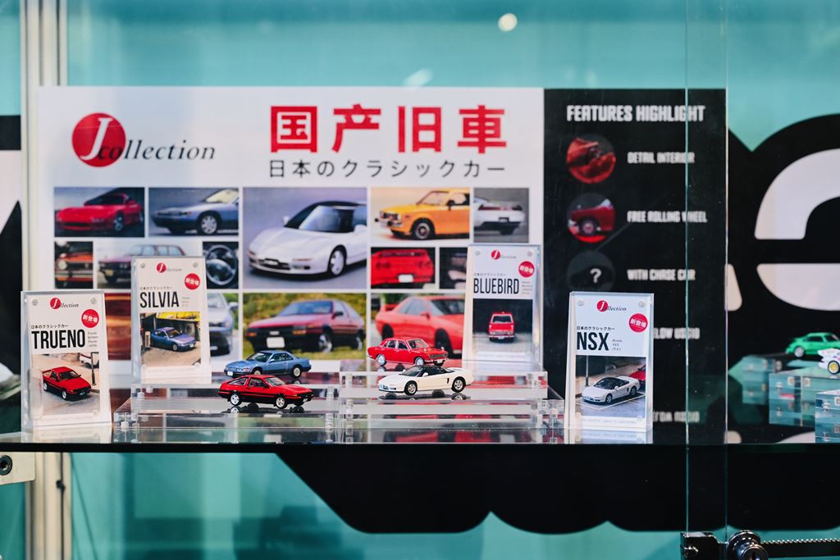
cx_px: 420
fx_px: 1633
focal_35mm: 70
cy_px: 280
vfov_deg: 19.5
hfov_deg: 28.8
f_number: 5.6
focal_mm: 70
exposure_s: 1/160
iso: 800
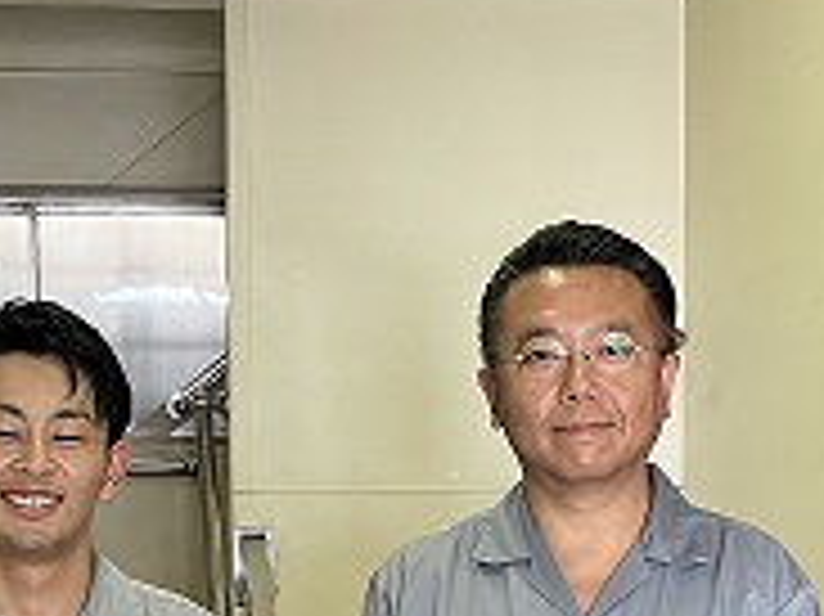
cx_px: 333
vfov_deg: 18.8
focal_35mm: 77
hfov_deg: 25.3
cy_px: 567
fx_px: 1832
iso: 80
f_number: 1.8
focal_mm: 3.99
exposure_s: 1/50
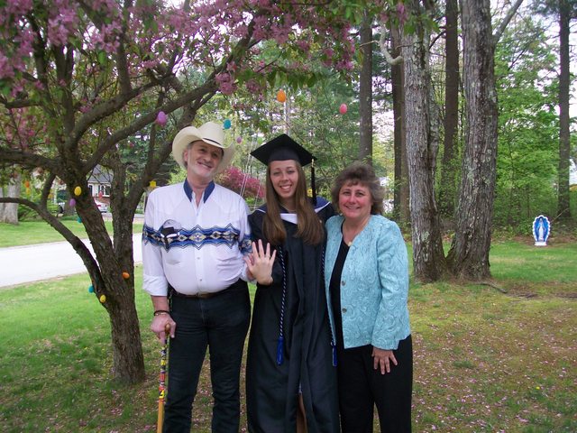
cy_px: 216
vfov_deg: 39.7
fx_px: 600
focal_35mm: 36
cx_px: 288
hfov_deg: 51.4
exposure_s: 1/200
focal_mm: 6
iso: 64
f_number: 2.7
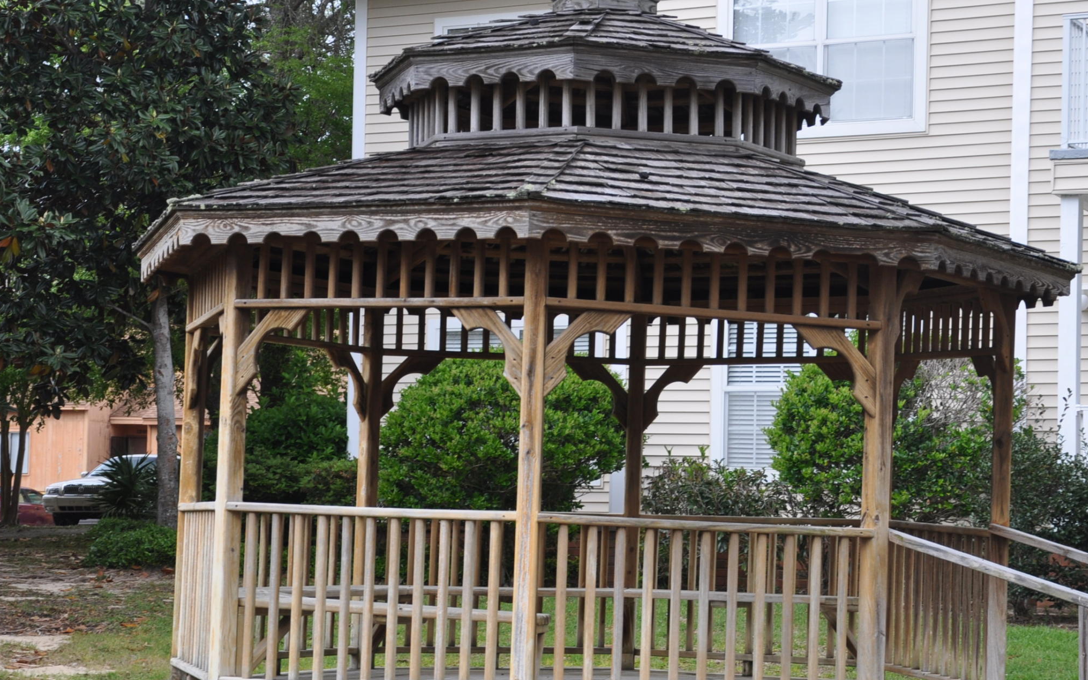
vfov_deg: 16.4
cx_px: 650
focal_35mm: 80
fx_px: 2365
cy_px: 396
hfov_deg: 25.9
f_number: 5.6
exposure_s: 1/125
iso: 220
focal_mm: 35
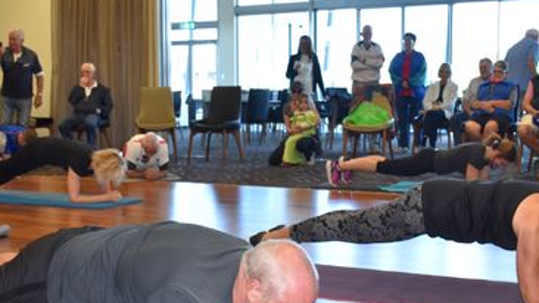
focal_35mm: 61
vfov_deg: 19.6
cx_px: 263
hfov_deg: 34.3
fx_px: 872
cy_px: 215
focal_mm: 22
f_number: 5
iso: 800
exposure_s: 1/100
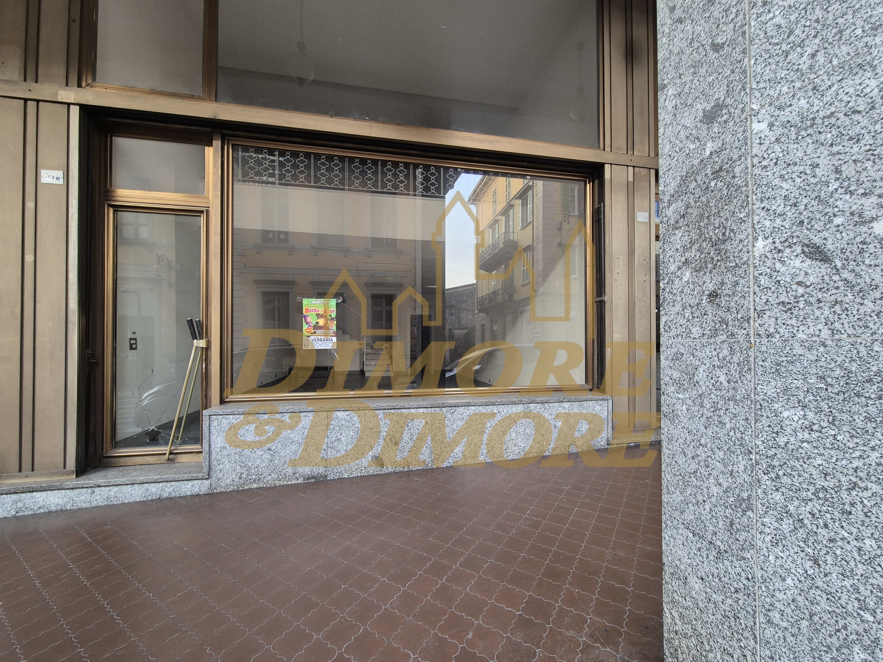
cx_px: 442
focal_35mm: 13
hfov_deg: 106.2
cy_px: 331
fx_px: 332
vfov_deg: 89.9
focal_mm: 2.2
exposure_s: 1/50
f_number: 2.2
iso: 125
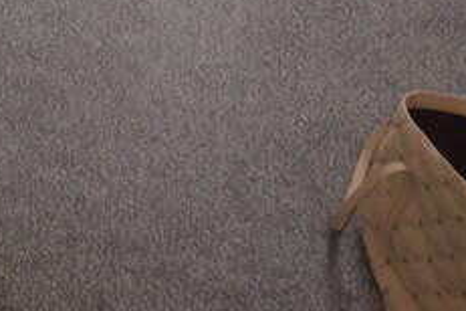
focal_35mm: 73
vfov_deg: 14.7
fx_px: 948
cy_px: -340
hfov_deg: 21.0
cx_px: -321
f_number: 4.2
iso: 900
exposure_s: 1/60
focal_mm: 11
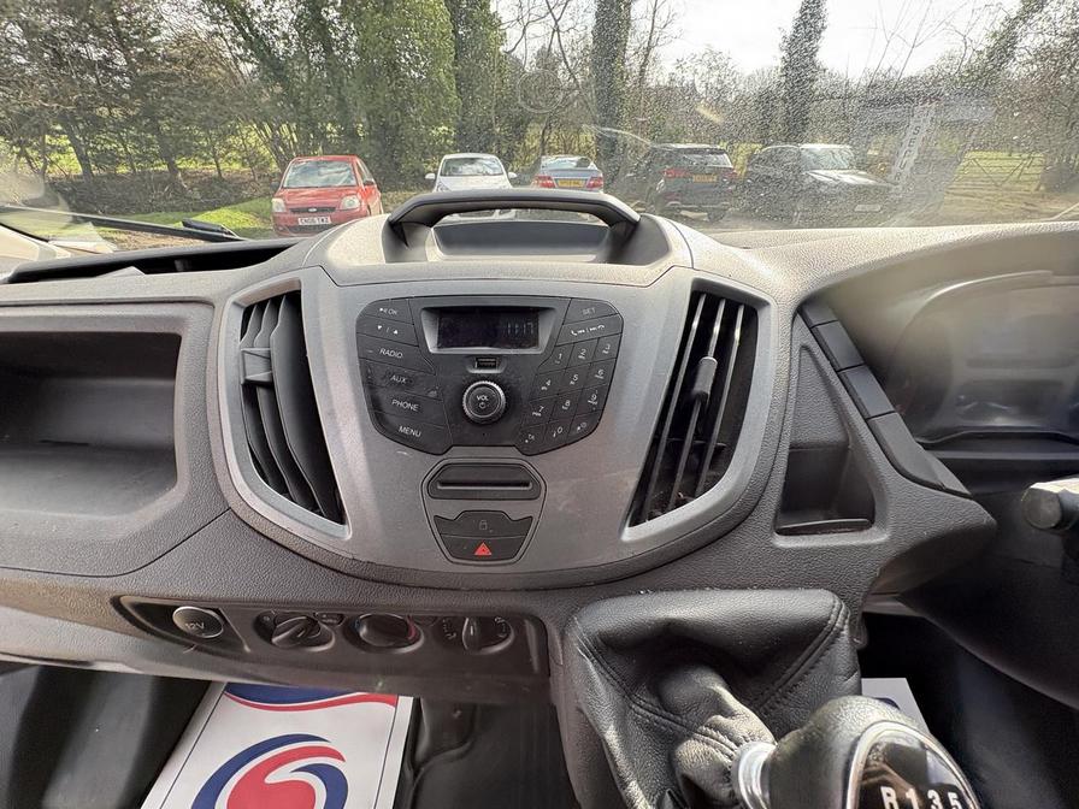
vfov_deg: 85.7
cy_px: 404
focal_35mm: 14
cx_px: 540
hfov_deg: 102.1
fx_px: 436
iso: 64
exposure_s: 1/139
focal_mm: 2.22
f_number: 2.2
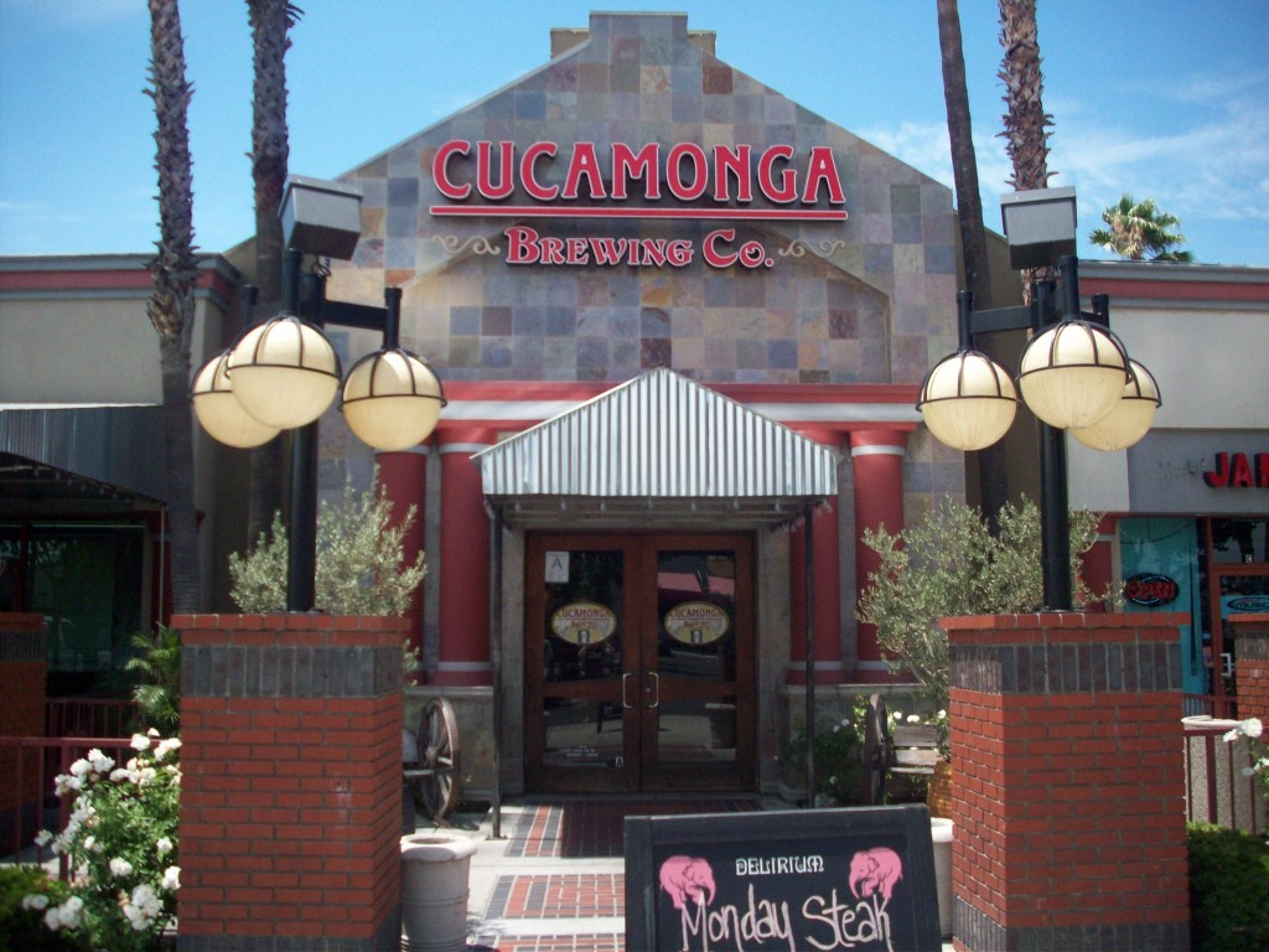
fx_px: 1356
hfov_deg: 50.1
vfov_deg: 38.7
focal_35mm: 37
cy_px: 476
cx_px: 634
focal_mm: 6.2
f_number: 5.6
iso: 80
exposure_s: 1/214
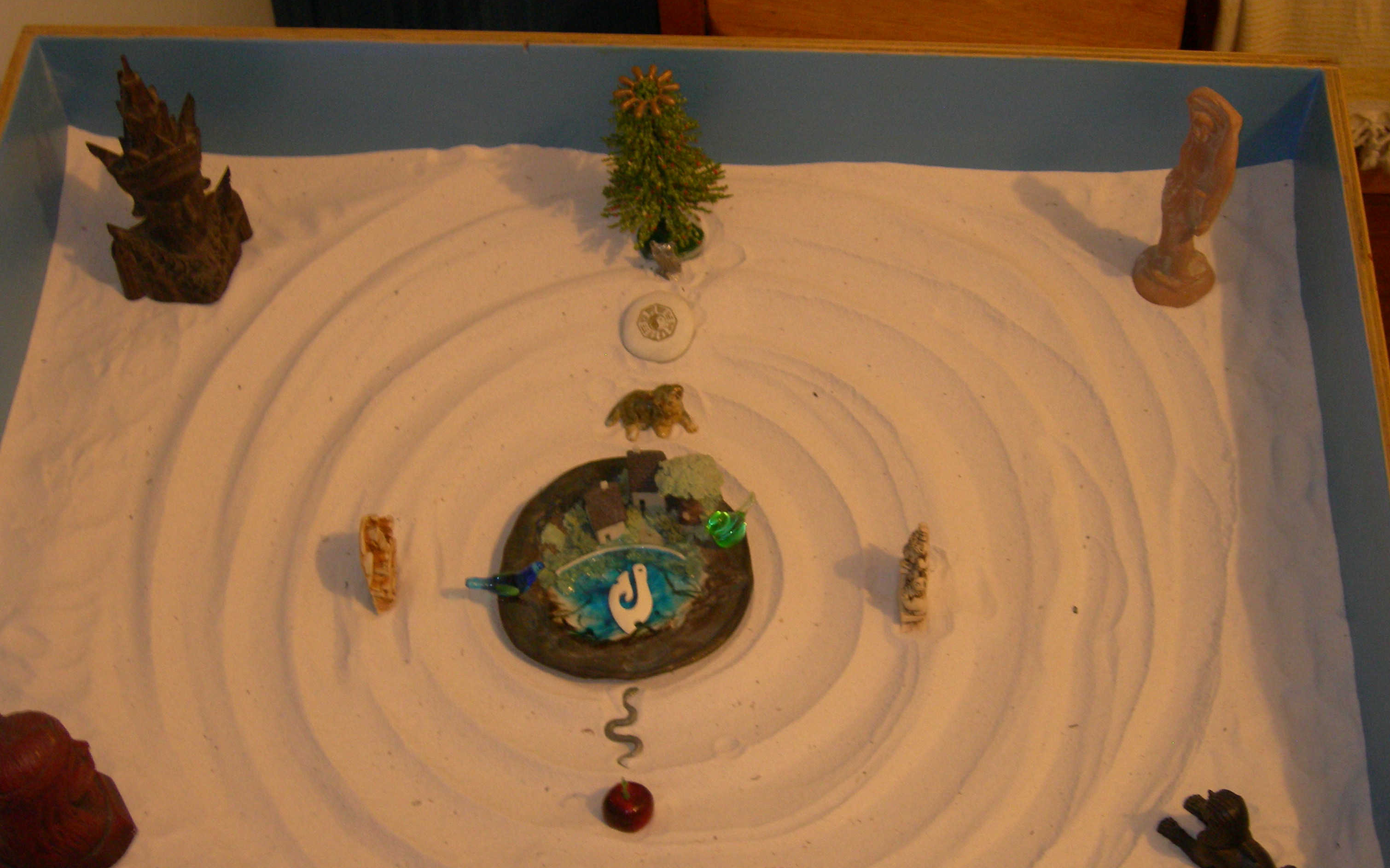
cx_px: 689
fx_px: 2084
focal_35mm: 55
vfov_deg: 23.5
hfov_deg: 36.9
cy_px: 521
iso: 200
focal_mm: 10.6
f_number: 3.2
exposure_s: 1/4.4
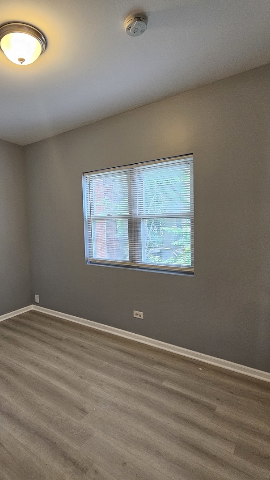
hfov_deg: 56.1
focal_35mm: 19
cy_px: 240
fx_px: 242
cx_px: 75
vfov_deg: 89.6
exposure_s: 1/60
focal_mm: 2.2
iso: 400
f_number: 2.2
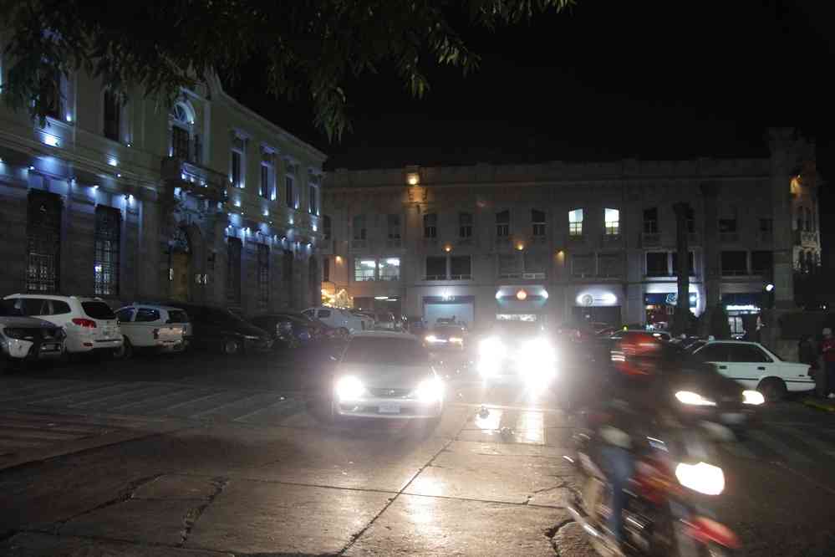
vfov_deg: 38.2
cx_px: 418
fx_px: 804
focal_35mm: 35
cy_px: 278
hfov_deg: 54.9
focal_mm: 23.1
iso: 3200
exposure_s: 1/13
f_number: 4
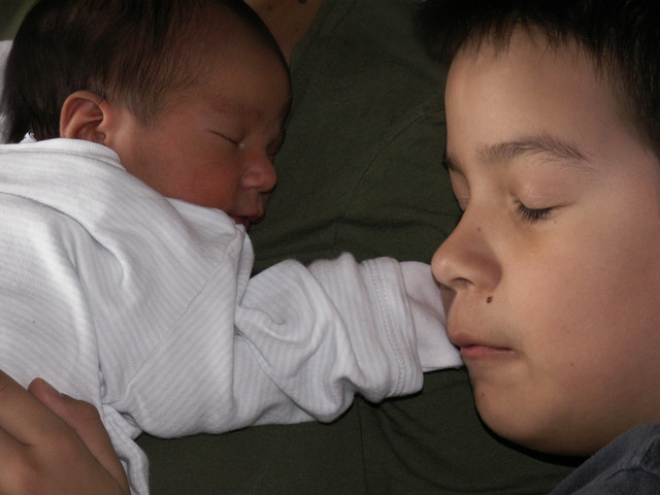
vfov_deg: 12.2
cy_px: 248
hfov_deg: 16.3
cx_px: 330
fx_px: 2307
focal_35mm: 121
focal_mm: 19.85
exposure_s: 1/40
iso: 160
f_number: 4
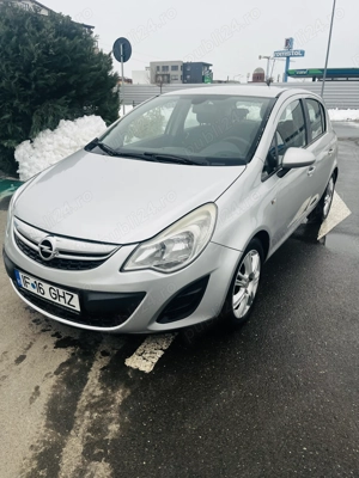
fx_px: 360
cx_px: 180
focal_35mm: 26
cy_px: 239
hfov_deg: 53.1
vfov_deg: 67.3
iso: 40
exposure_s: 1/289
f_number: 1.6
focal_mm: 5.1
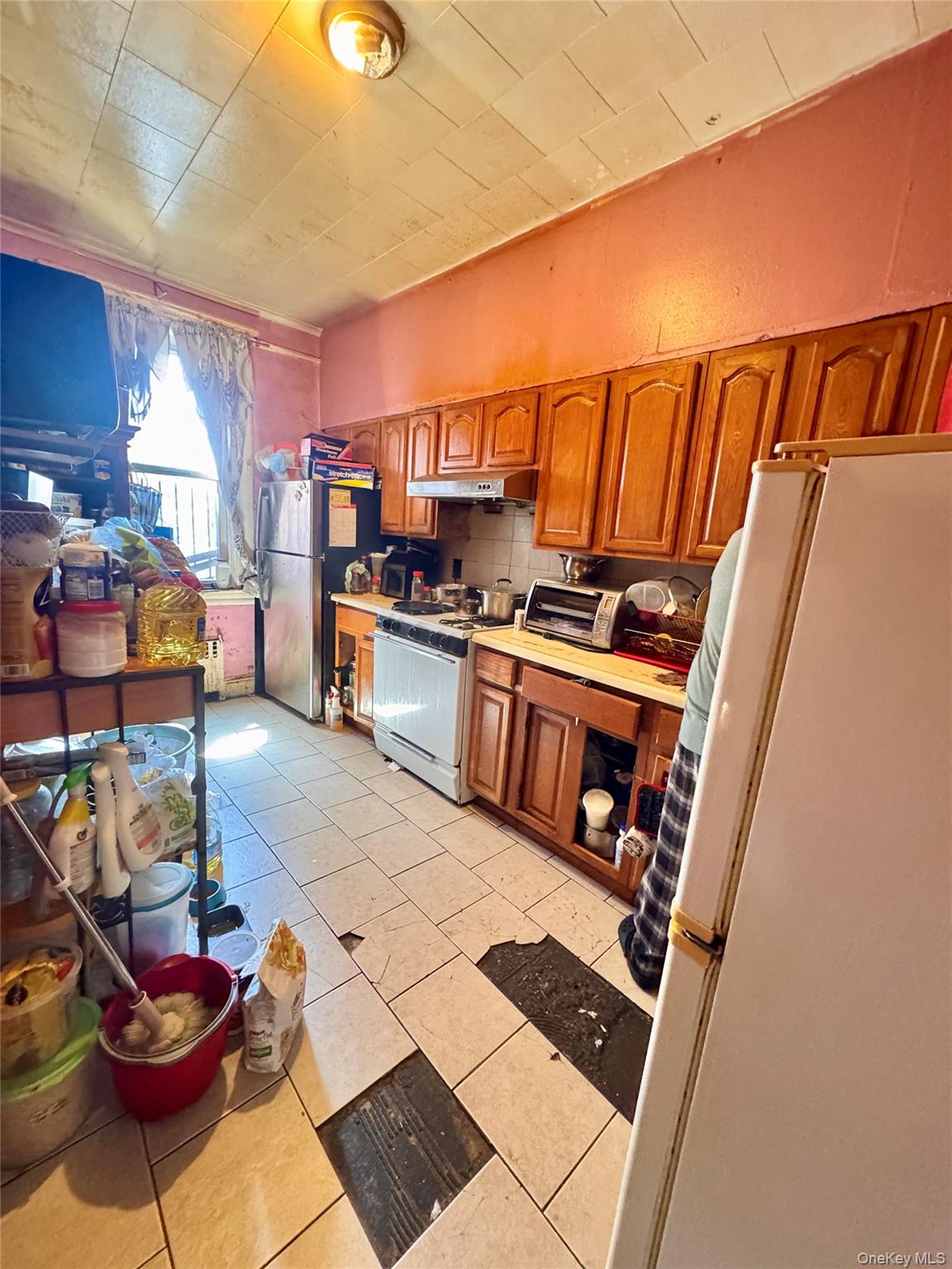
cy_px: 634
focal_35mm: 14
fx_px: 513
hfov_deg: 85.7
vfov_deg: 102.1
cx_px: 476
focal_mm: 2.22
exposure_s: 1/40
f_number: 2.2
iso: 1000
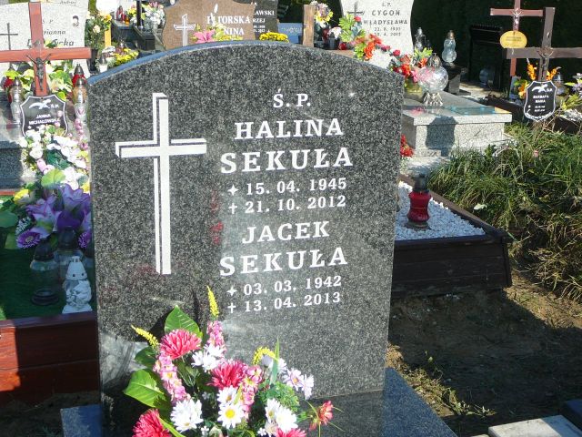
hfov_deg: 36.8
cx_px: 291
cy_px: 218
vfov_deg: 28.0
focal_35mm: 52
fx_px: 874
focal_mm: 7.8
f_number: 3.4
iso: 80
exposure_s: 1/500
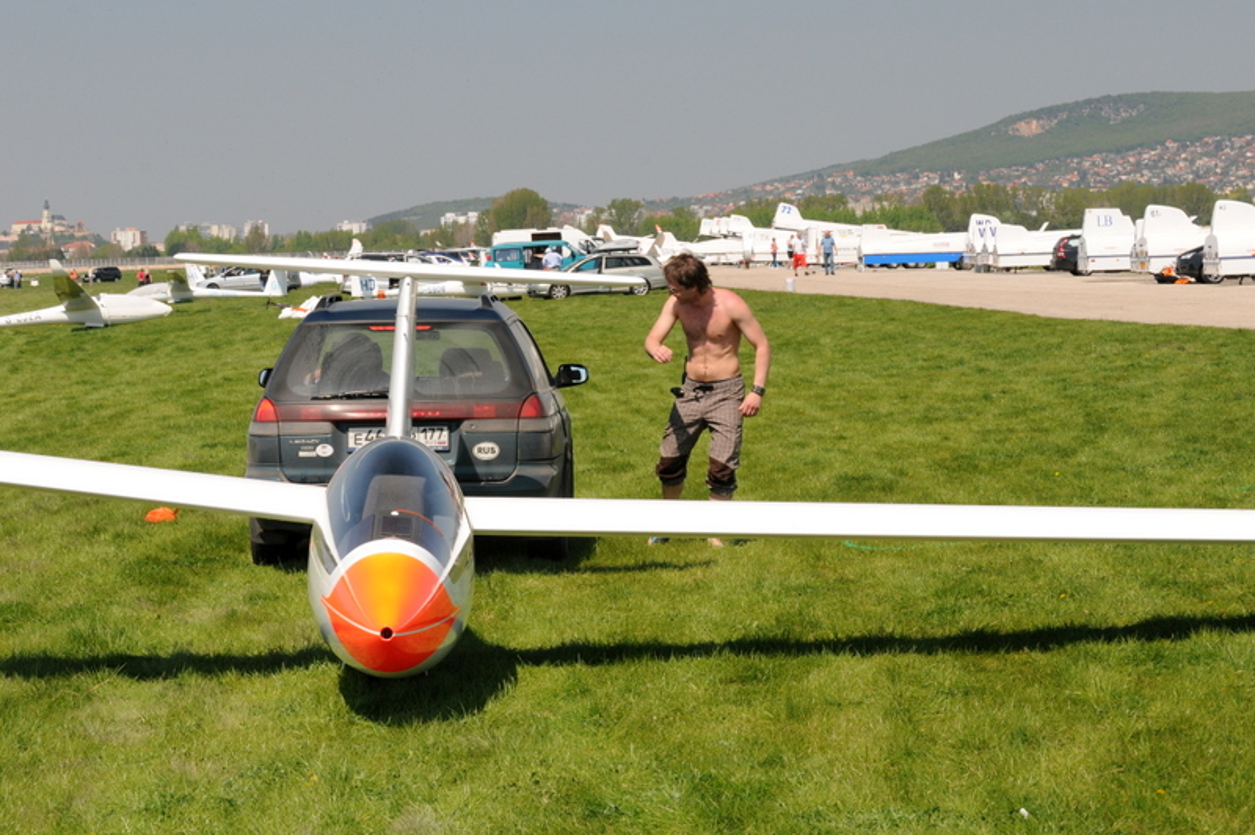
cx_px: 628
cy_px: 418
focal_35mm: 105
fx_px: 3657
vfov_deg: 13.0
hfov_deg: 19.5
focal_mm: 70
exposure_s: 1/200
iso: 500
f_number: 11
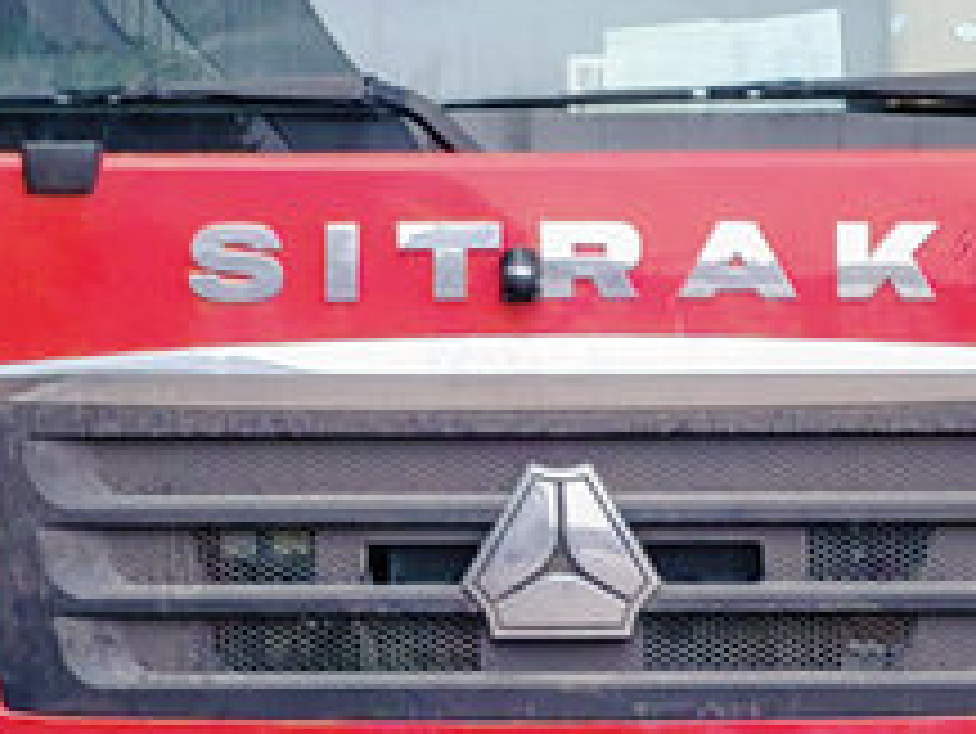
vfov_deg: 7.5
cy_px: 392
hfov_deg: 9.9
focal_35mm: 199
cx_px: 513
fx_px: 5614
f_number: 1.9
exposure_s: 1/2252
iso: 80
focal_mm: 5.52
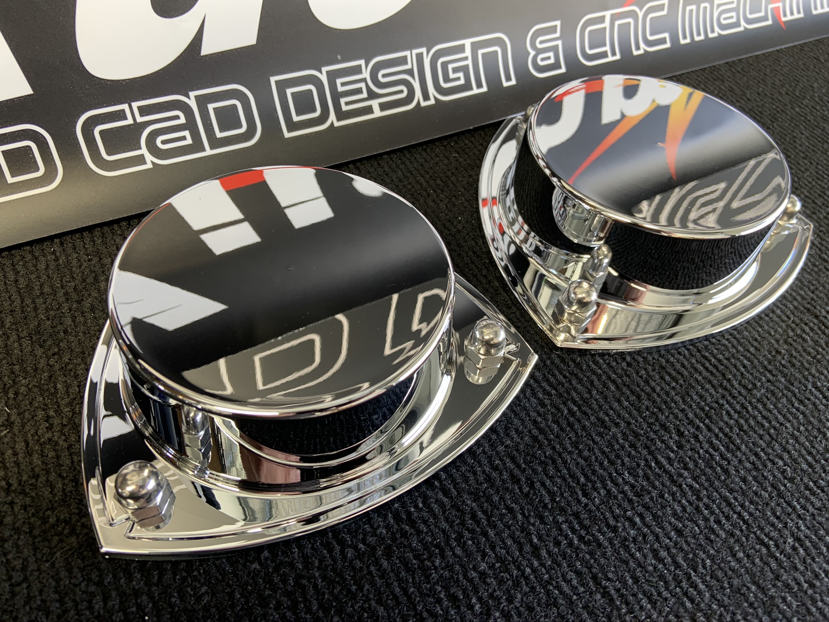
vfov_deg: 53.1
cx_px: 414
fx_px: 623
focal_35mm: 26
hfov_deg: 67.3
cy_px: 311
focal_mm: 4.25
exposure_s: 1/50
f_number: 1.8
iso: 64
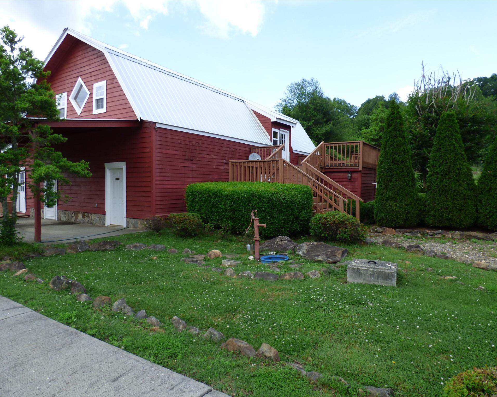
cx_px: 250
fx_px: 309
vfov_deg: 65.5
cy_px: 200
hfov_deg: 77.6
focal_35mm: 21
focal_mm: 3.58
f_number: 2.8
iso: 100
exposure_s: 1/500
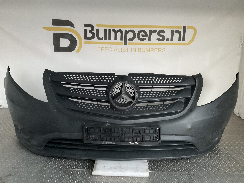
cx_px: 122
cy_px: 92
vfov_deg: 48.2
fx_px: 204
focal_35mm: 29
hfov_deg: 61.7
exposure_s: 1/25
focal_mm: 3
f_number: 1.8
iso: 320
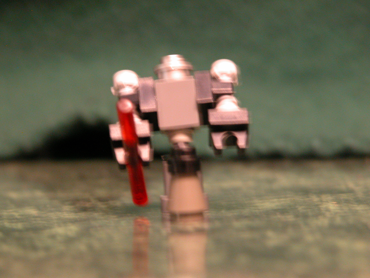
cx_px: 185
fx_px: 2993
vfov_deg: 5.3
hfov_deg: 7.1
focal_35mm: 280
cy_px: 139
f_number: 5.3
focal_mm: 71.2
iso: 400
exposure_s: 1/3.1
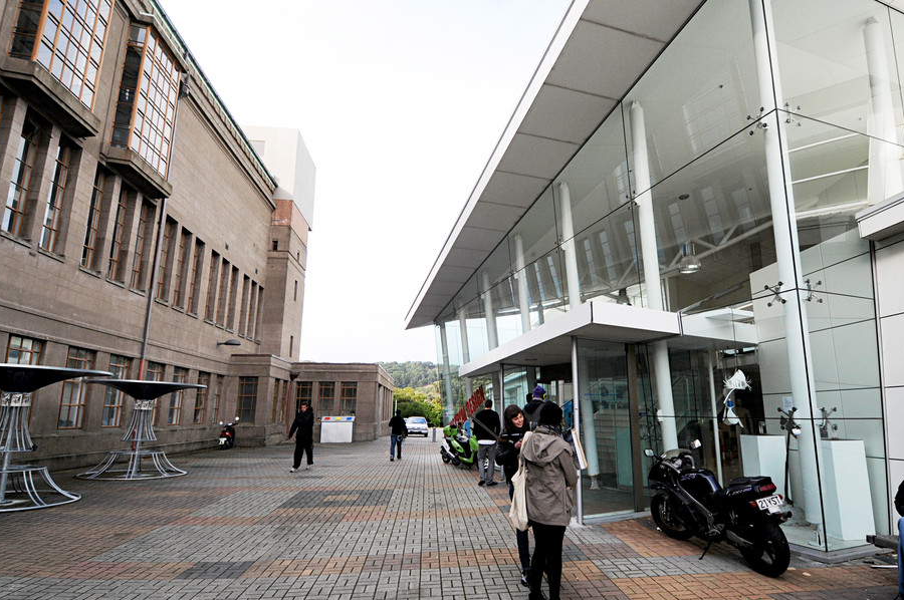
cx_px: 477
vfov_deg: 61.8
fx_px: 502
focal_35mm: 20
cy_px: 301
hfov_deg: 84.0
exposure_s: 1/250
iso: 320
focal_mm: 12
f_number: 9
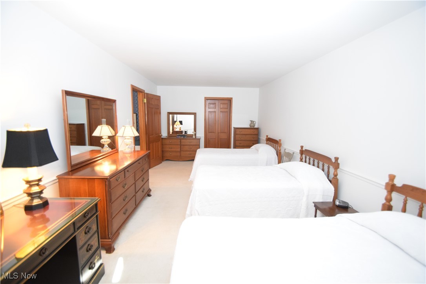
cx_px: 213
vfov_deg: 77.3
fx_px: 177
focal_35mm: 15
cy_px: 142
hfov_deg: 100.4
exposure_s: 1/60
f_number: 3.5
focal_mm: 10
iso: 2200
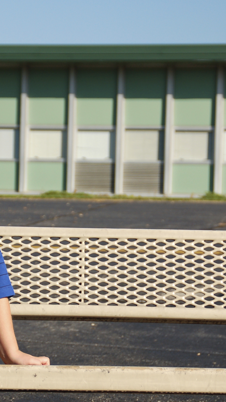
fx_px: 1640
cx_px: 63
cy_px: 220
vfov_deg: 14.0
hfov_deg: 7.9
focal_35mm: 154
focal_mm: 56
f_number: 5
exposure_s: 1/320
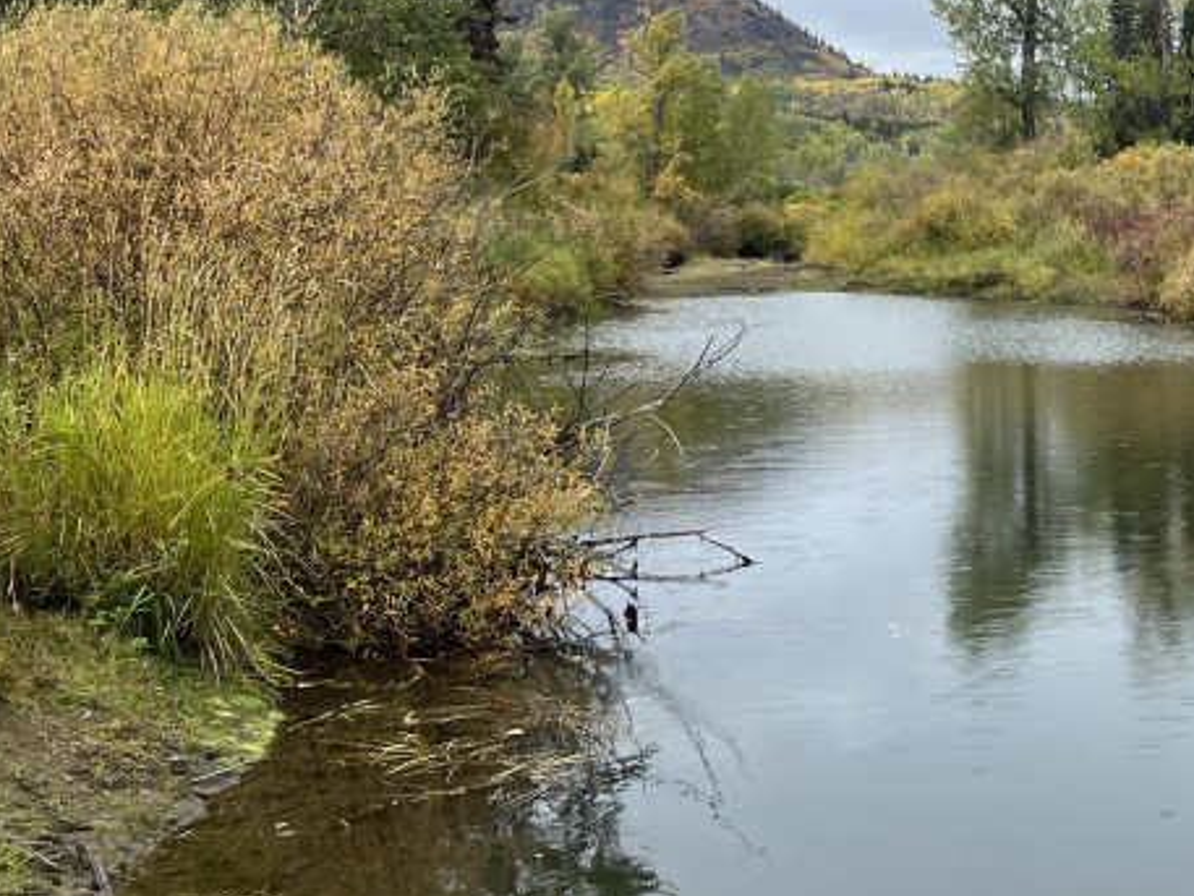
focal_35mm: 59
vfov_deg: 24.8
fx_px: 2036
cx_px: 1282
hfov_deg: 29.7
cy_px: 358
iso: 50
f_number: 1.5
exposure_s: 1/1488
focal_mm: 5.7
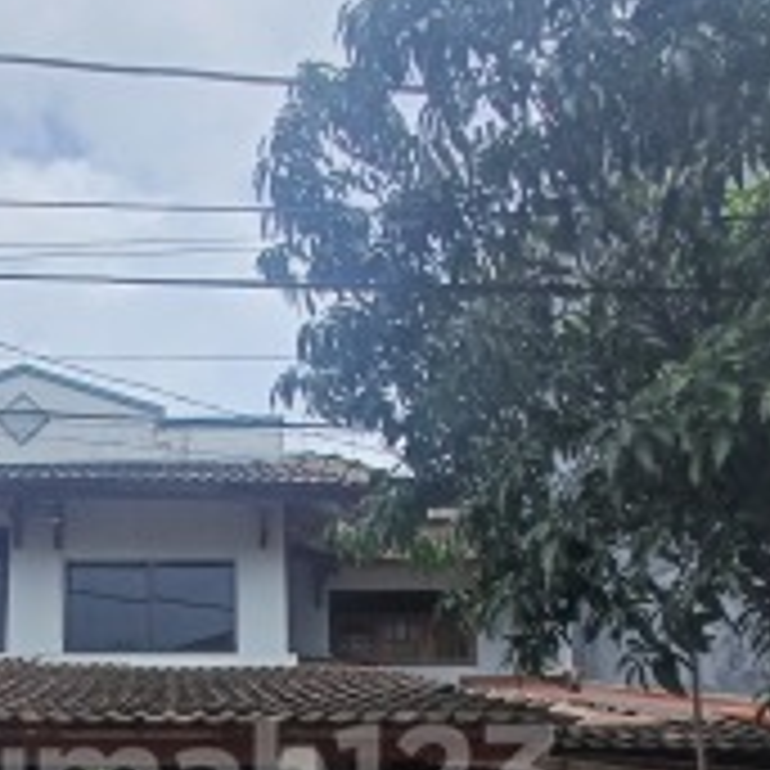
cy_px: 775
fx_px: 956
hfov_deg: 41.8
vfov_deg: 38.7
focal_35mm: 38
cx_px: 146
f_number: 2.2
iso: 40
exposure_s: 1/1855
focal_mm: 1.64
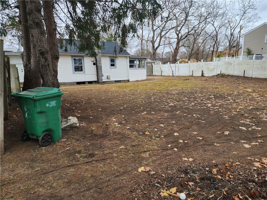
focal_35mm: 23
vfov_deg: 58.9
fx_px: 177
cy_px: 100
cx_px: 134
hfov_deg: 73.9
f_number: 1.8
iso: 64
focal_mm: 6.4
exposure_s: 1/180
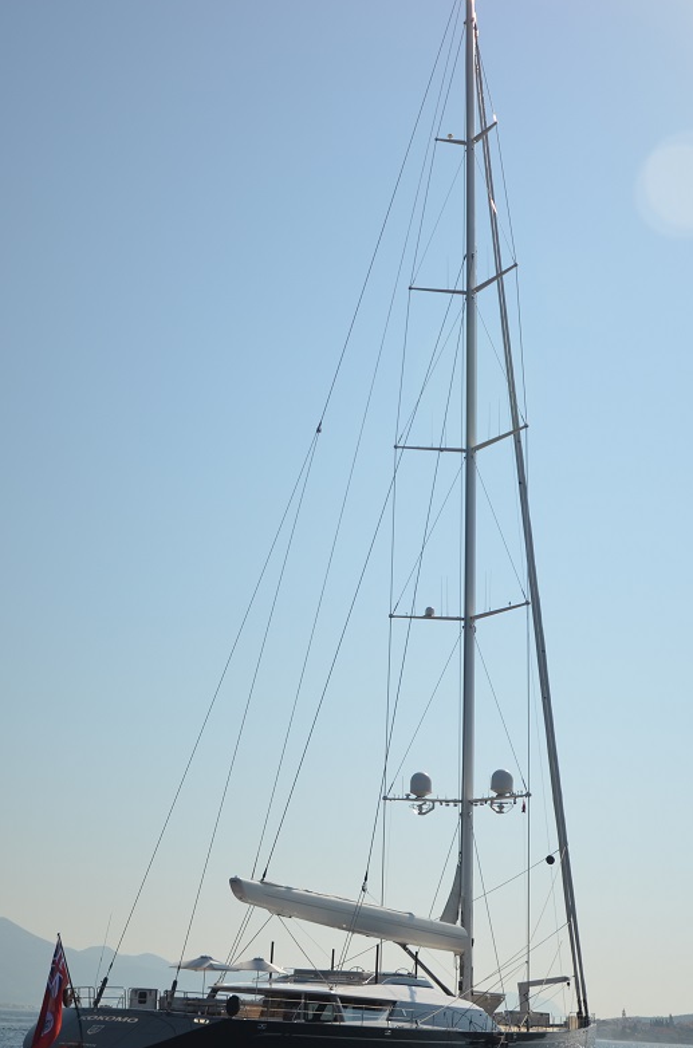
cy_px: 503
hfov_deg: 29.1
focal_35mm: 46
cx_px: 325
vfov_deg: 42.8
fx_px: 1336
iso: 125
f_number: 4
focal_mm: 24
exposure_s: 1/2000
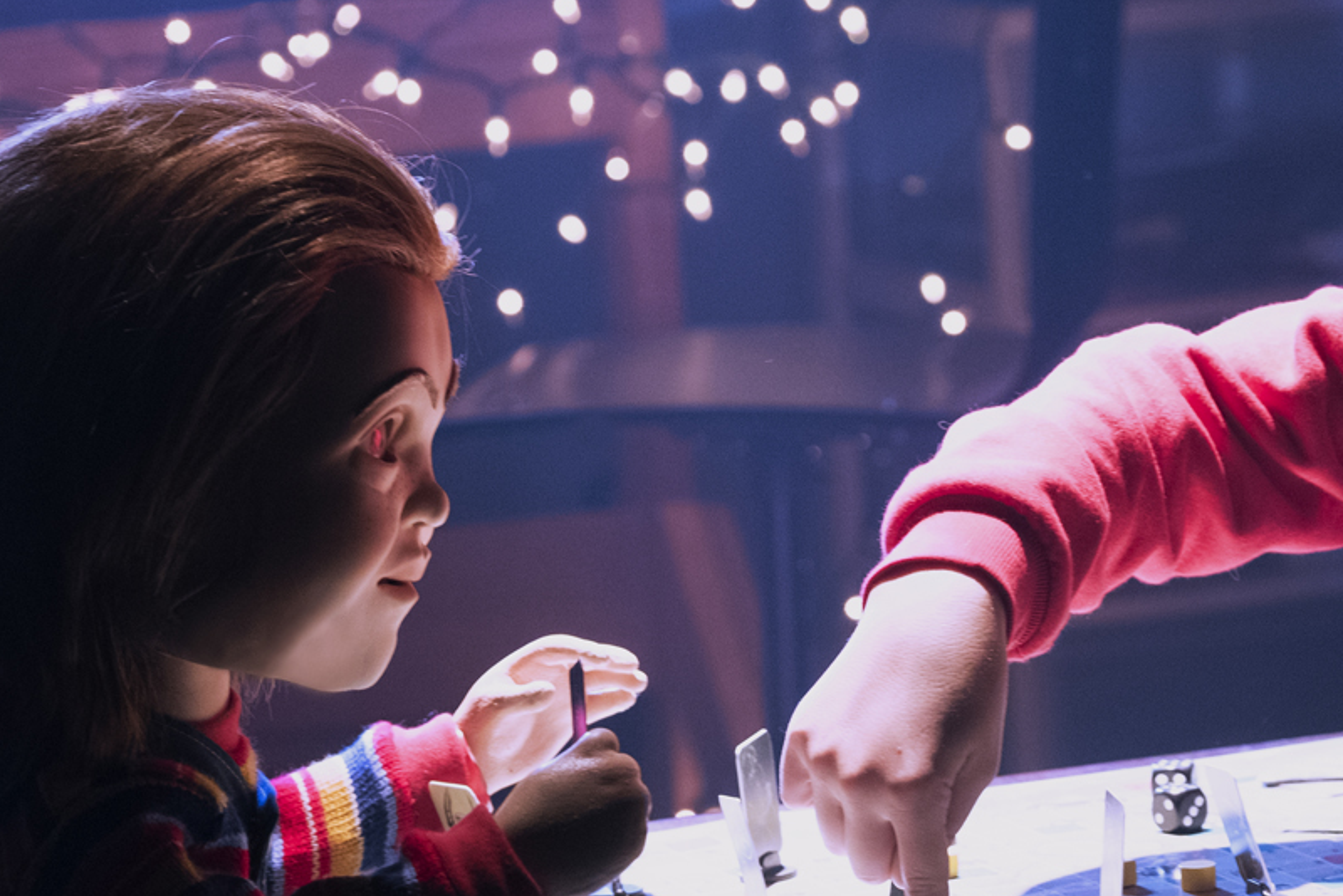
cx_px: 876
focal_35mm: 214
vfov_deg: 6.4
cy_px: 457
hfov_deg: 9.6
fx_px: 7986
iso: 3200
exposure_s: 1/125
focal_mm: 71.5
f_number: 3.6
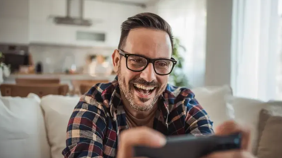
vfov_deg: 32.0
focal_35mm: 37
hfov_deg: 54.0
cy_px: 77
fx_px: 277
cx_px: 141
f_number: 2
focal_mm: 35
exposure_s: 1/250
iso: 500
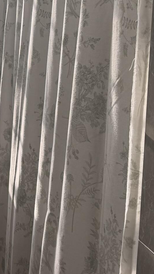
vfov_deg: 24.5
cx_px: -92
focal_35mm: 83
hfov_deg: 13.5
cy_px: 5
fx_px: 602
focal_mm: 6.76
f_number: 1.78
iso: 100
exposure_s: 1/162
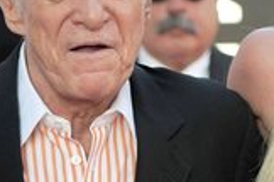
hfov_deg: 7.5
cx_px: 254
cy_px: 185
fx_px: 2070
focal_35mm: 272
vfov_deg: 5.0
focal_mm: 70
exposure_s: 1/400
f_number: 4
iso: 200
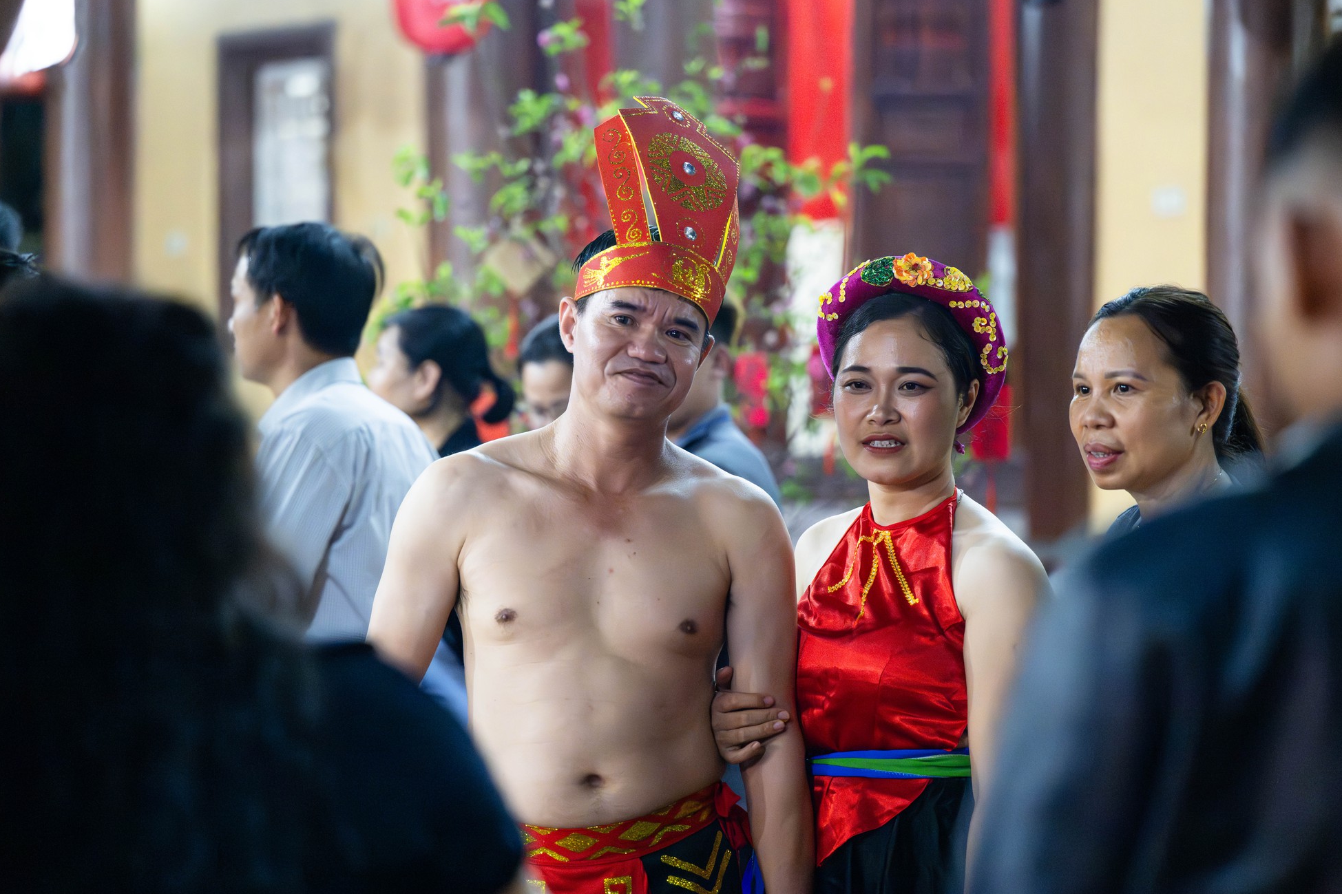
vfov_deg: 11.6
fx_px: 4398
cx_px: 682
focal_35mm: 118
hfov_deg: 17.3
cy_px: 444
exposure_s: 1/200
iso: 16000
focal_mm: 115
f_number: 2.8
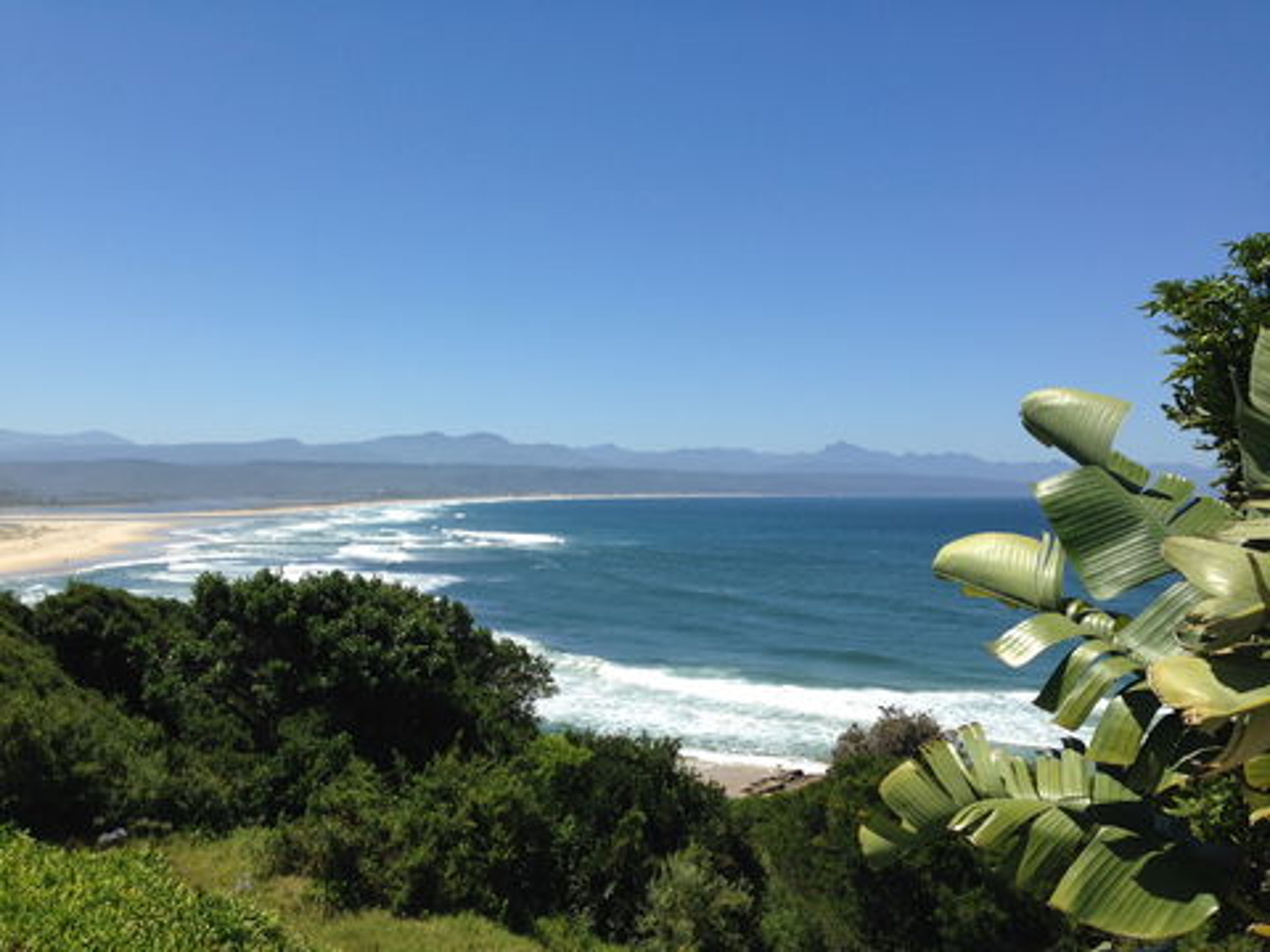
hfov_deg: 55.4
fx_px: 1211
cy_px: 476
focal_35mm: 33
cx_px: 635
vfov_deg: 42.9
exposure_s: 1/2008
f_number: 2.4
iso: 50
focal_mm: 4.12
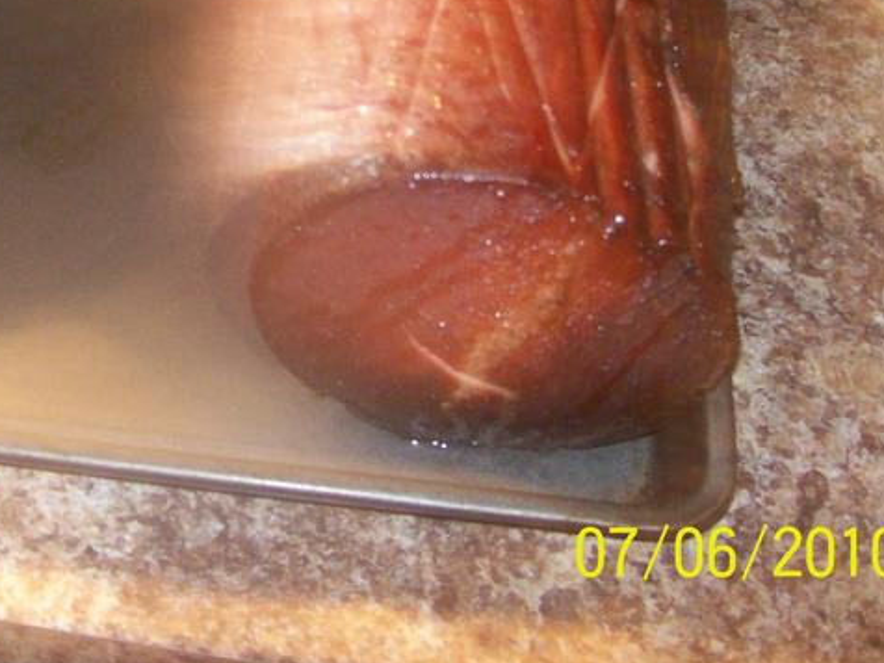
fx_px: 1737
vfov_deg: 21.1
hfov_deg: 28.0
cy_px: 48
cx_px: 186
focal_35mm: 68
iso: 200
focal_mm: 6
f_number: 2.7
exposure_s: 1/2
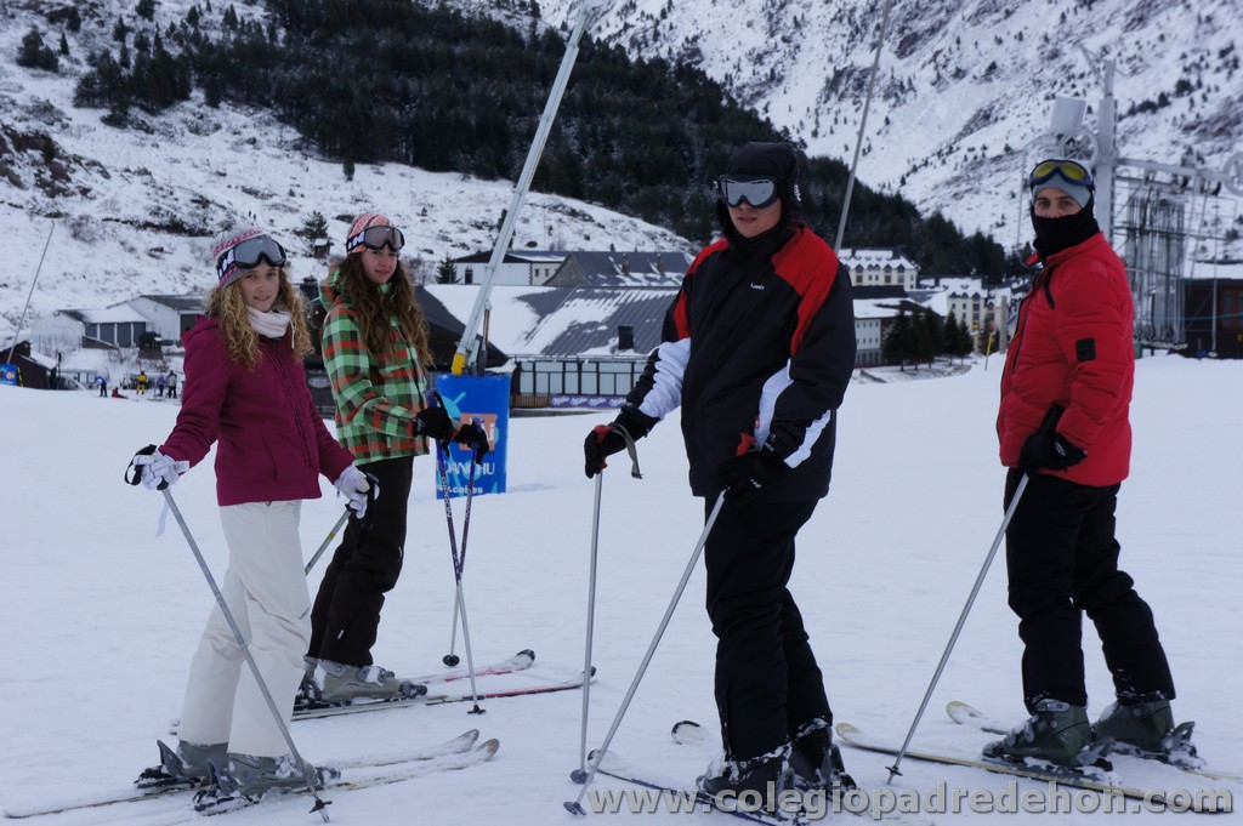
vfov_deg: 16.5
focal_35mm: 82
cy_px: 413
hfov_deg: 24.6
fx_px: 2846
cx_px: 622
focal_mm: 55
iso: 200
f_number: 13
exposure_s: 1/250
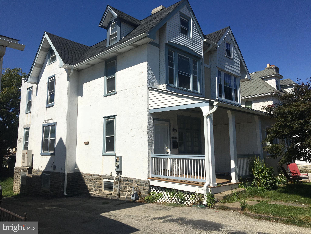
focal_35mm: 29
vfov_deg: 48.2
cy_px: 117
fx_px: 261
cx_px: 156
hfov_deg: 61.7
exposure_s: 1/5128
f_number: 2.2
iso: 25
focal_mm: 4.15
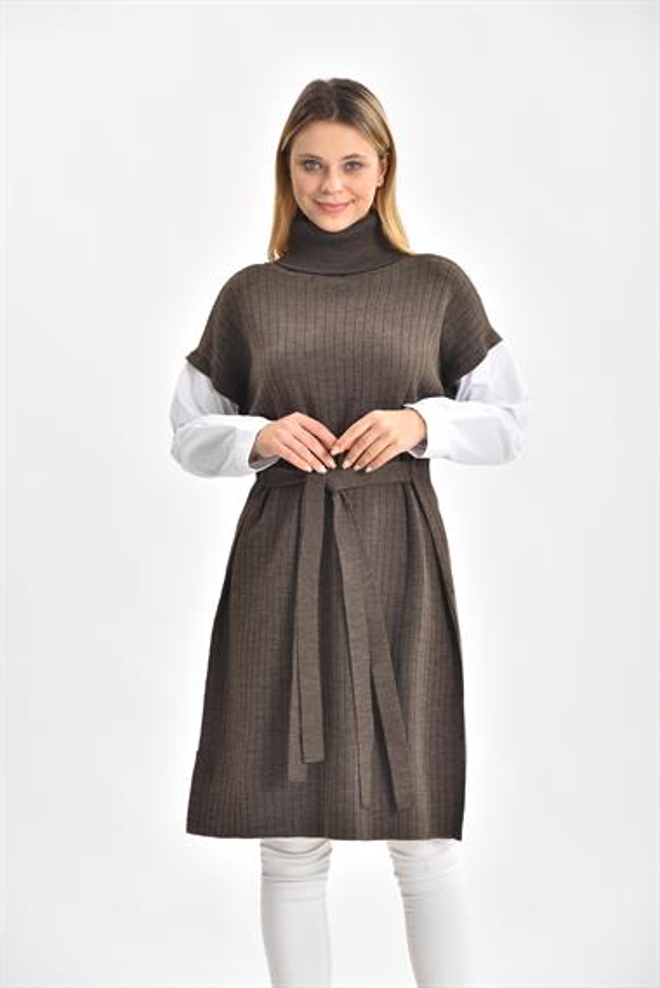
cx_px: 330
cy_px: 494
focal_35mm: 116
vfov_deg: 17.6
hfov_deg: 11.8
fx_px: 3186
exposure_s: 1/160
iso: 100
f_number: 6.3
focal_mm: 116
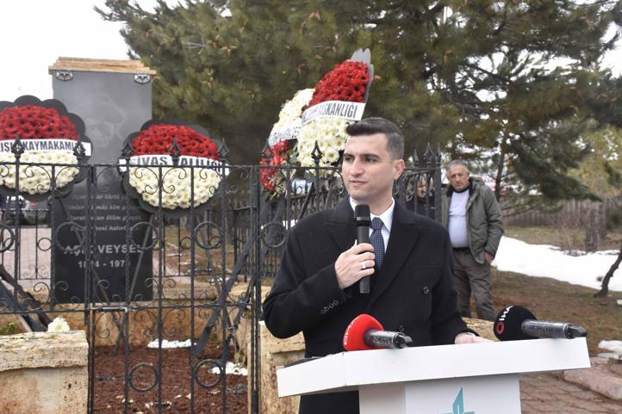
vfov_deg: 25.5
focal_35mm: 53
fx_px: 915
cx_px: 309
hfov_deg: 37.5
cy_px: 201
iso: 800
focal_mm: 34
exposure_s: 1/500
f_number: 8
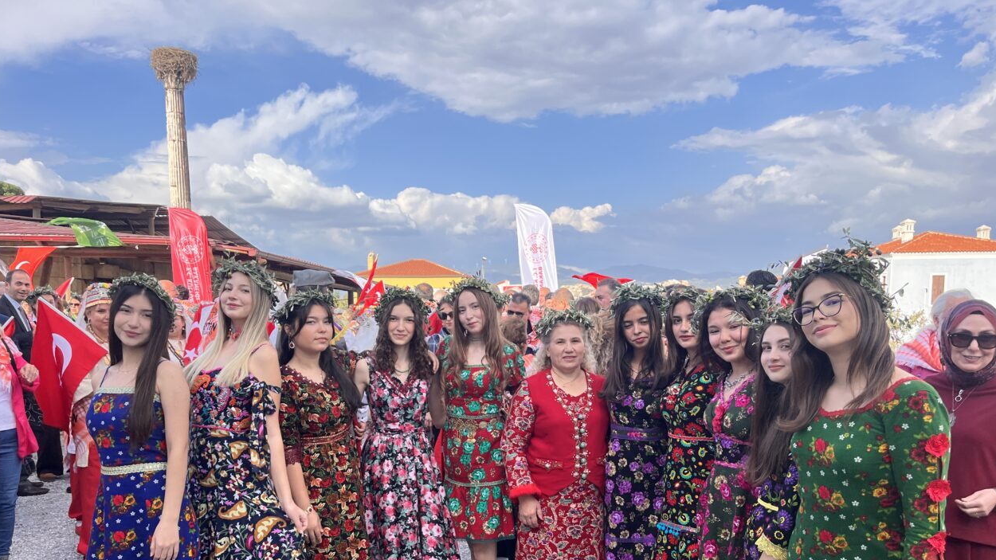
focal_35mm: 29
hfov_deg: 66.1
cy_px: 382
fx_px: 766
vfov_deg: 39.6
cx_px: 506
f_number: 1.6
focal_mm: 5.1
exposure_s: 1/1580
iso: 50
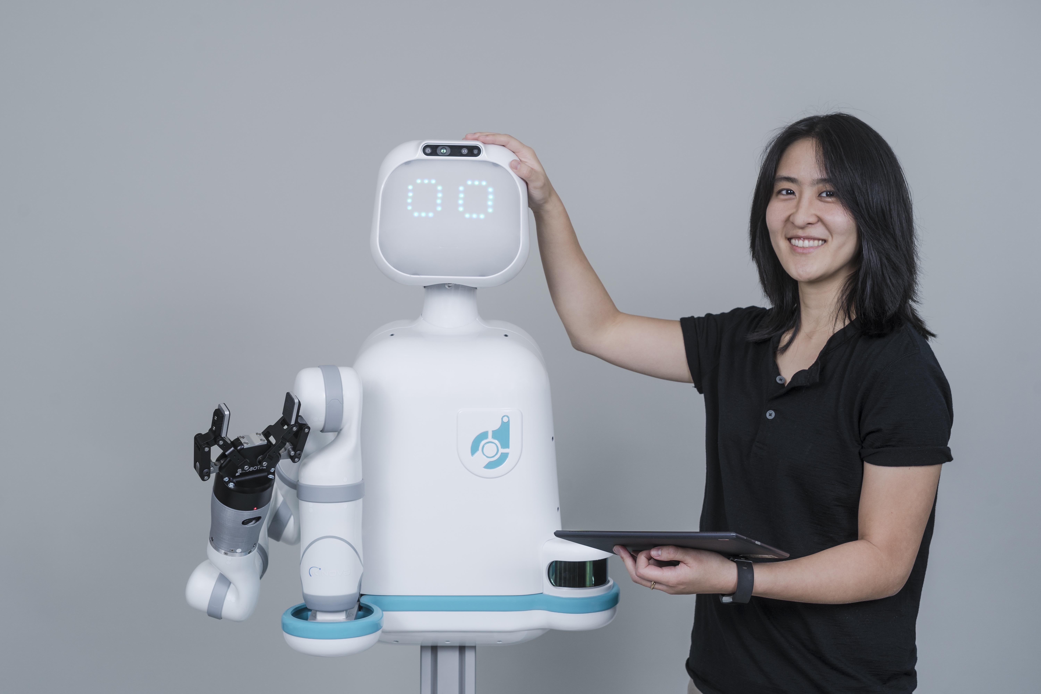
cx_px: 520
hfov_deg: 39.6
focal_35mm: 50
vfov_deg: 27.0
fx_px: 1446
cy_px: 347
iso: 160
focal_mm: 50
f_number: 6.3
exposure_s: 1/125
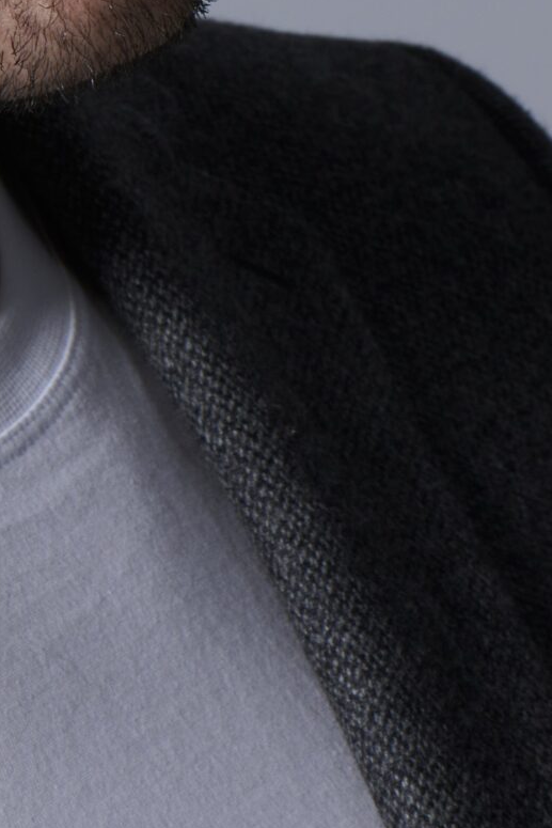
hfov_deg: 3.9
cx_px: -305
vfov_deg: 5.9
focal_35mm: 347
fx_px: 7977
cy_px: -246
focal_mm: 105
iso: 200
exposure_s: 1/125
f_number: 18
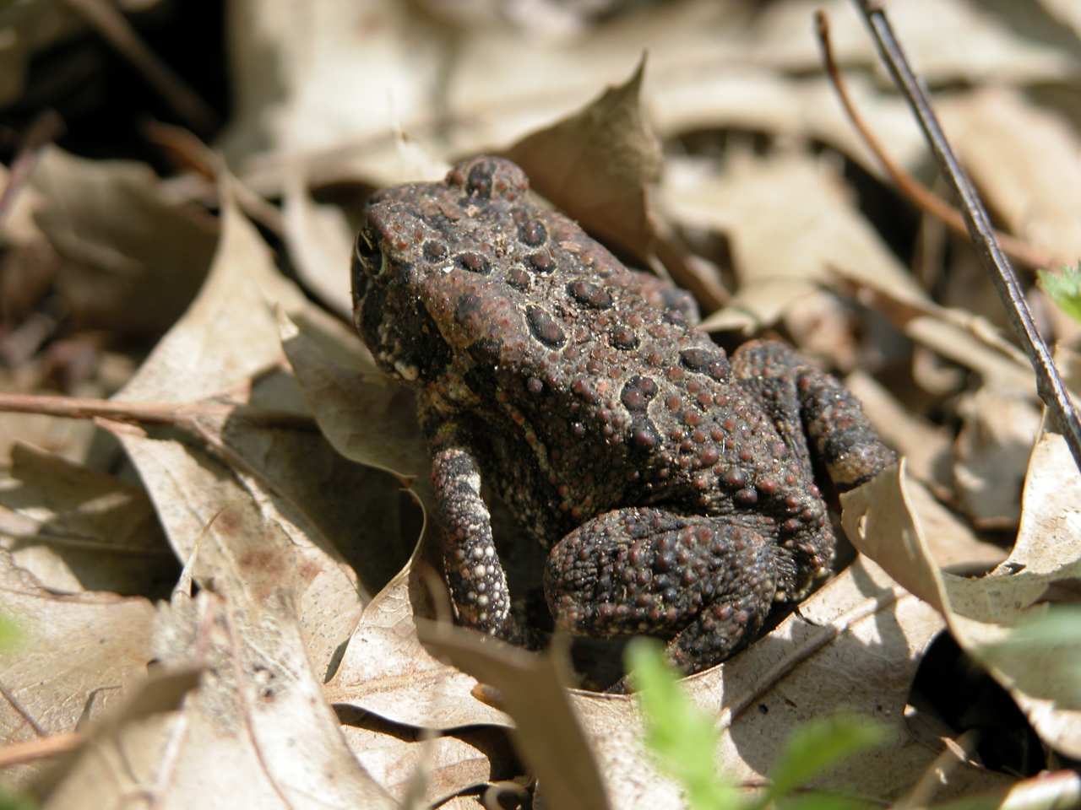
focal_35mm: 223
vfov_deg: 6.7
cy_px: 405
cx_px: 540
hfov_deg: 8.9
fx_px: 6964
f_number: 4.1
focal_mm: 56.7
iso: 100
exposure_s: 1/130
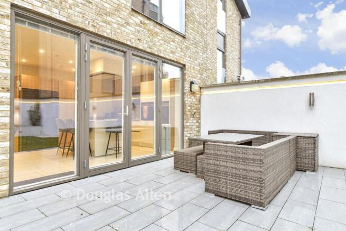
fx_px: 202
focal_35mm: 21
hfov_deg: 81.2
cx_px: 173
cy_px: 116
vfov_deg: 59.5
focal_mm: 14
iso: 160
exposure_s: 1/8
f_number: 6.3
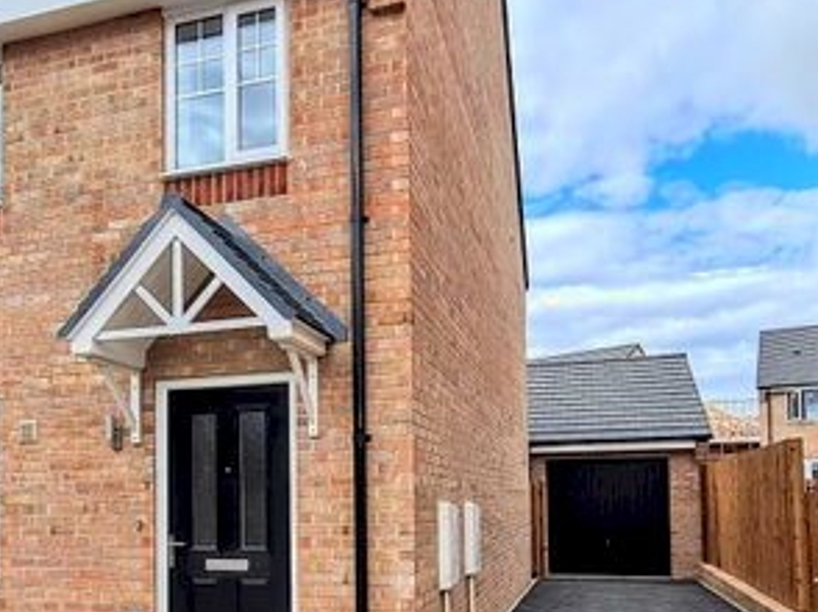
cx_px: 331
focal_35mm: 31
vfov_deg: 43.7
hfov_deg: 58.0
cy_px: 469
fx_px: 732
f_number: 2.2
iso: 50
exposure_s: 1/1052
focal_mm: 1.74
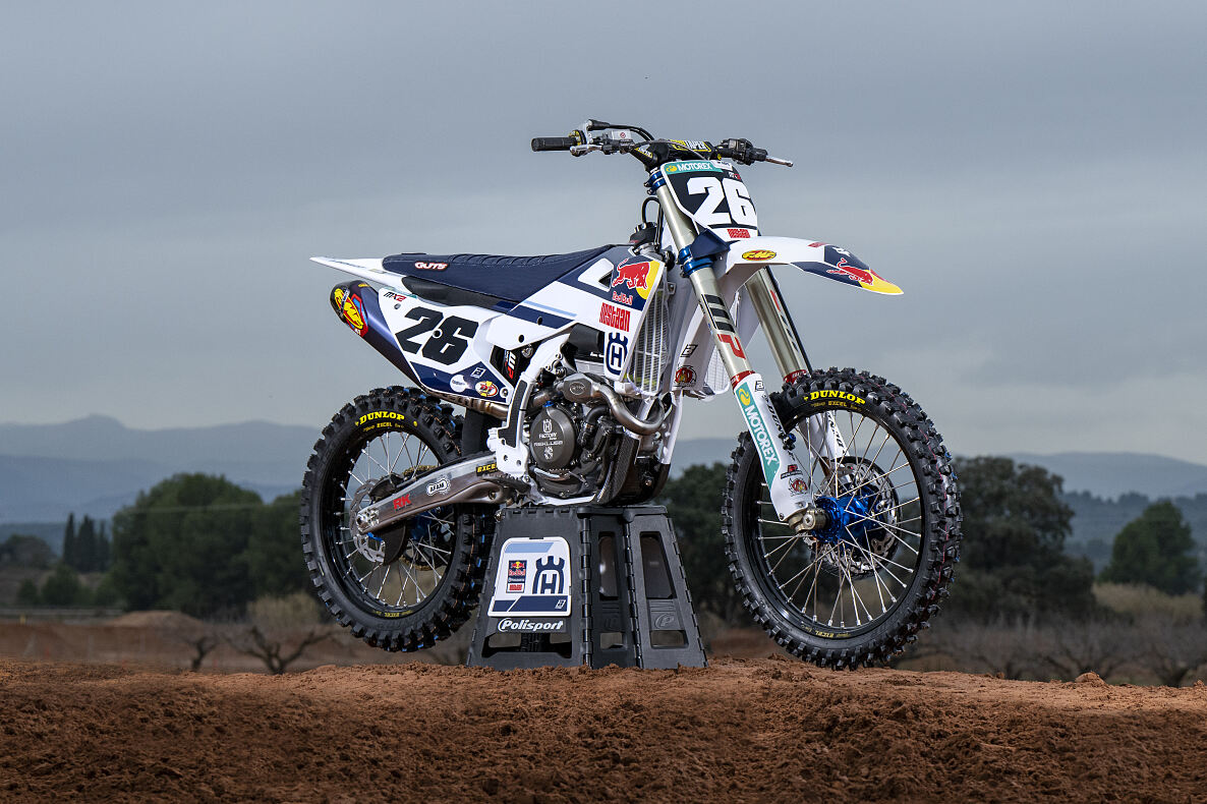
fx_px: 3955
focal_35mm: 118
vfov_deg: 11.6
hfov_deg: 17.4
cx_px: 604
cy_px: 402
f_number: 5.6
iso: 400
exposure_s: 1/800
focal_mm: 79
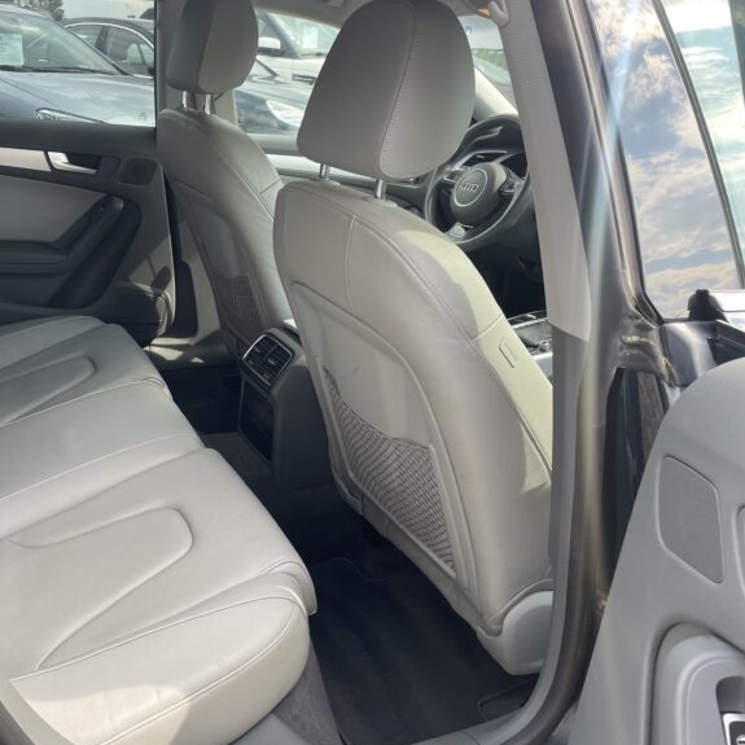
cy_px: 373
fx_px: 779
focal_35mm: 32
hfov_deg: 49.9
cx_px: 228
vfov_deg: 51.1
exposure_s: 1/227
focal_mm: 4.2
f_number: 1.6
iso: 32
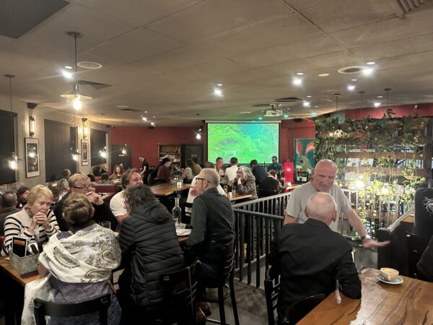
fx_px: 300
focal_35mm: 24
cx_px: 216
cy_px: 162
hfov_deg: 71.6
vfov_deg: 56.8
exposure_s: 1/33
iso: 1000
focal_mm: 6.86
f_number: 1.78
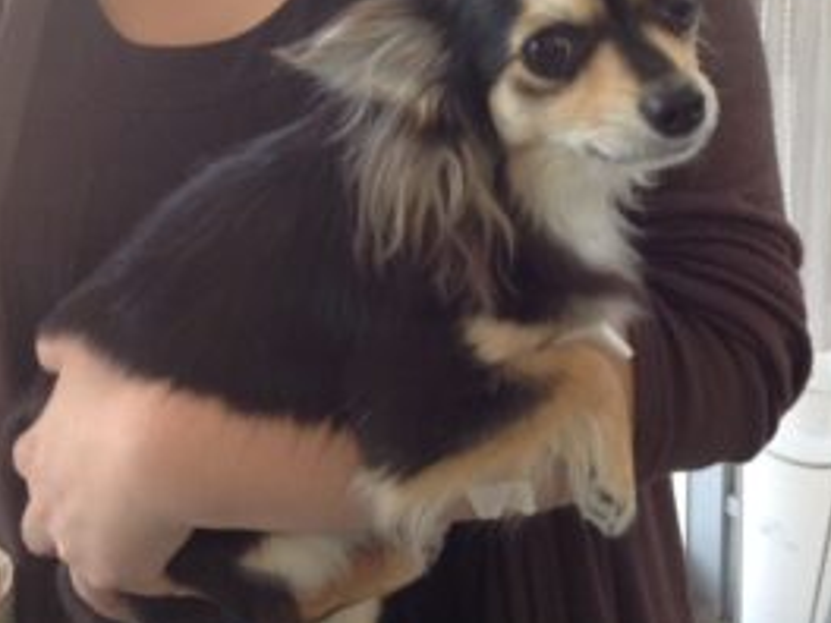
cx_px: 497
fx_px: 1272
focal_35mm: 53
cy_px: 182
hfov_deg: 36.0
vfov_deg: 27.3
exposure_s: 1/100
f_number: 2.4
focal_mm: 4.28
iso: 125
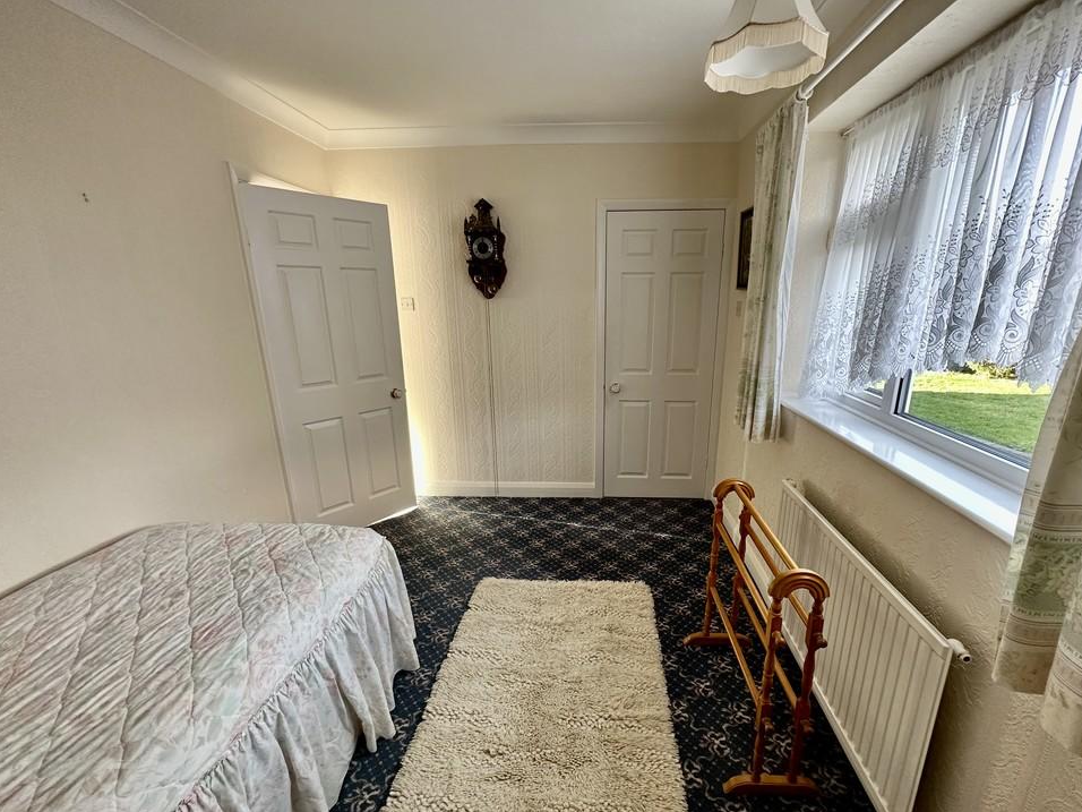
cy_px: 416
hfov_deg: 98.1
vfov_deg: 81.7
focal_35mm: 15
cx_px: 574
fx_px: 469
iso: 160
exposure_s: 1/99
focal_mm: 2.22
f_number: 2.2
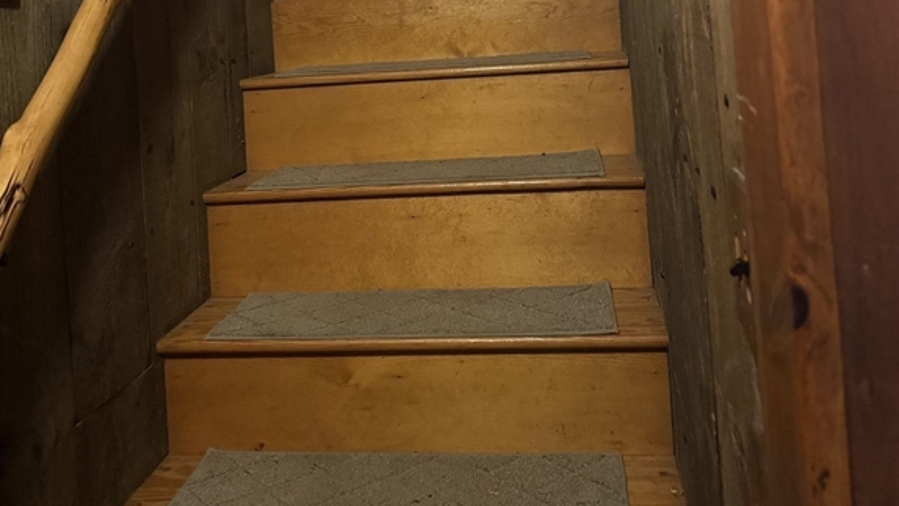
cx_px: 450
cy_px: 20
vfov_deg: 31.6
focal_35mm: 35
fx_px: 834
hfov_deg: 56.6
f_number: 1.78
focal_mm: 6.76
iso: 1250
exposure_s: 1/30
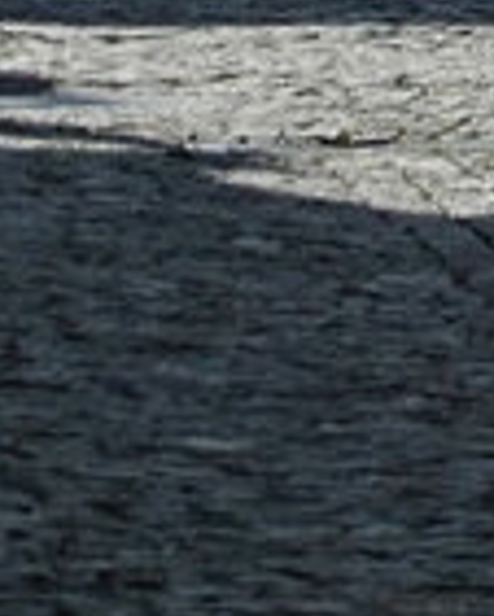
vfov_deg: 1.4
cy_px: -1027
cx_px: 536
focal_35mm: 1332
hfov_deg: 1.2
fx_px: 24317
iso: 125
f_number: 8
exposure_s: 1/500
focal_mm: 72
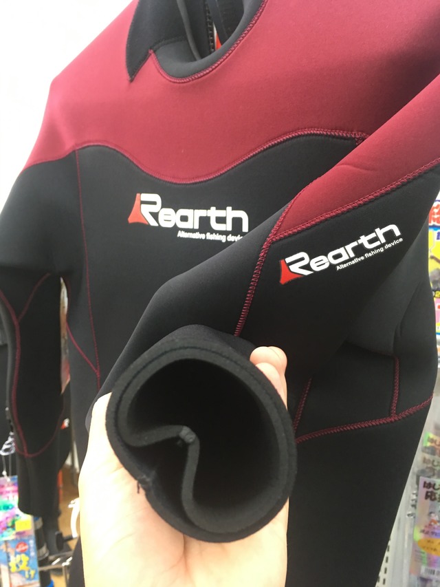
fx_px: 491
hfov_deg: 48.2
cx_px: 220
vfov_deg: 61.7
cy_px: 294
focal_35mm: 29
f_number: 2.2
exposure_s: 1/30
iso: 100
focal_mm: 4.15
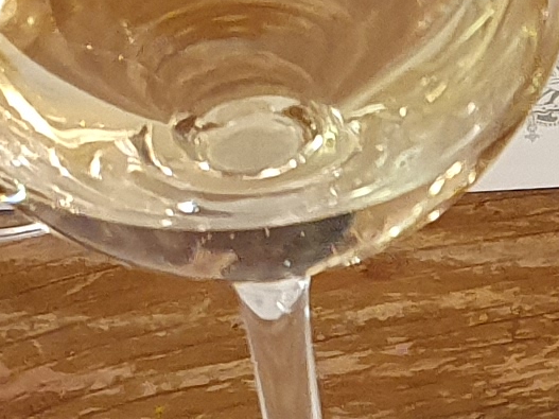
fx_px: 3213
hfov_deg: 9.7
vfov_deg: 7.4
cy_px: 478
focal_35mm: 199
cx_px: 781
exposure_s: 1/50
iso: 320
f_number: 1.5
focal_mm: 4.32
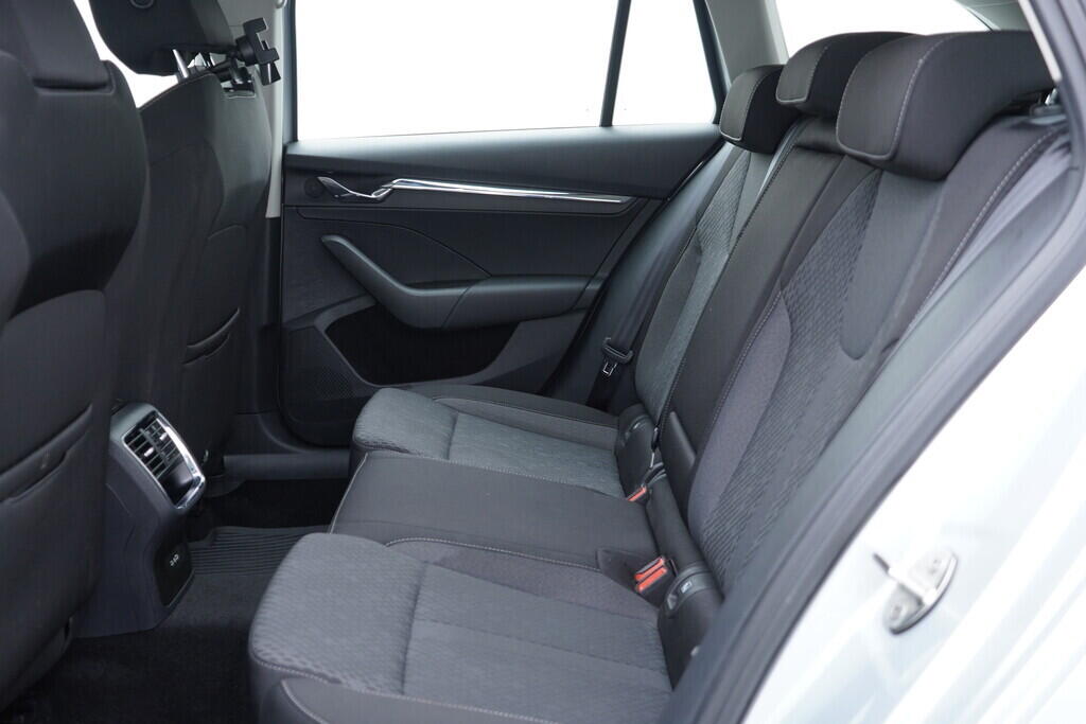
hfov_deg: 53.1
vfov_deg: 36.9
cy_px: 362
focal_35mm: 36
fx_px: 1086
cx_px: 543
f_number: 2.8
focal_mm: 24
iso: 320
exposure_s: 1/40
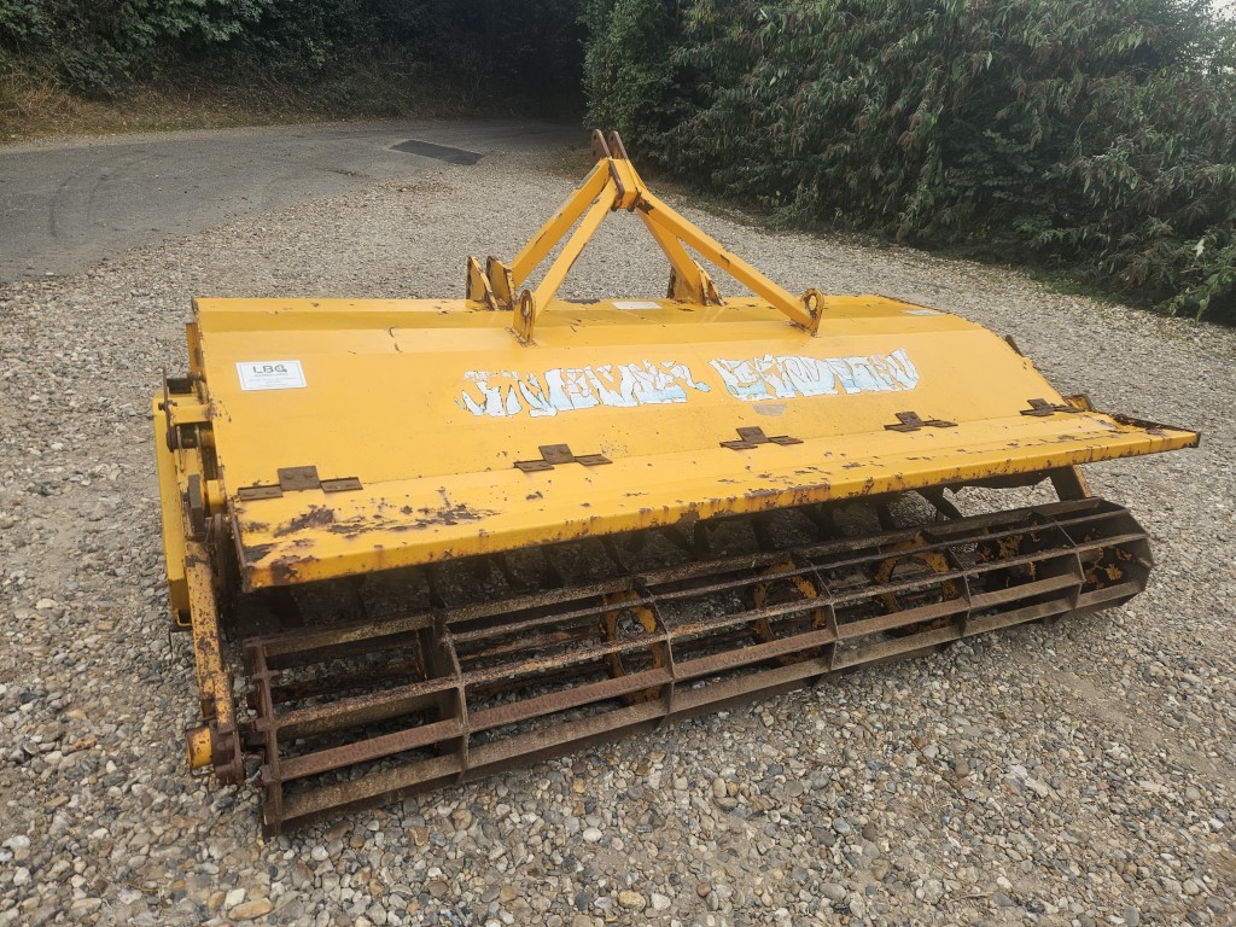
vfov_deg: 58.9
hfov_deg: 73.9
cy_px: 464
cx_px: 618
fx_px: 821
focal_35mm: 23
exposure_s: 1/180
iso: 25
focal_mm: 5.4
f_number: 1.8
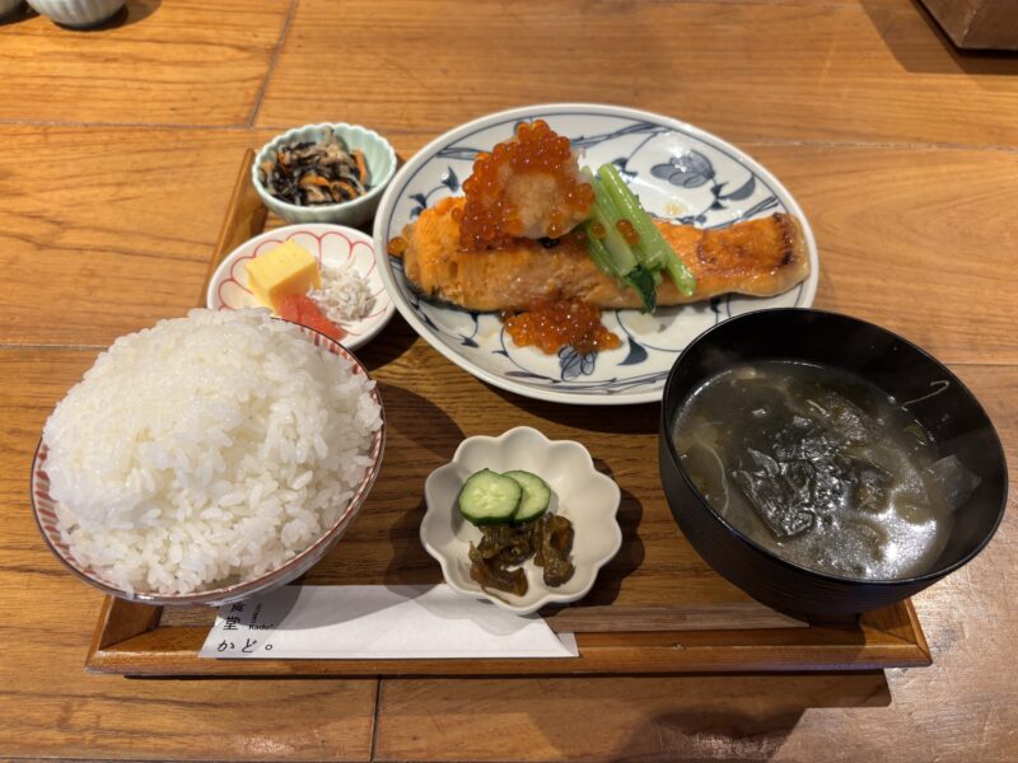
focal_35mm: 26
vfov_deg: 53.1
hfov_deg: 67.3
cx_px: 509
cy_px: 382
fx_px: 765
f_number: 1.6
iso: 80
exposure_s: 1/50
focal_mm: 5.96
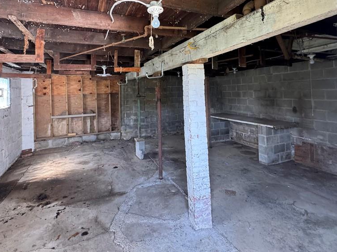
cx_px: 161
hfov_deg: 84.6
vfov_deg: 66.9
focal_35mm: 19
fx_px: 185
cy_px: 85
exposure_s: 1/99
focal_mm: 2.22
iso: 320
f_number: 2.2
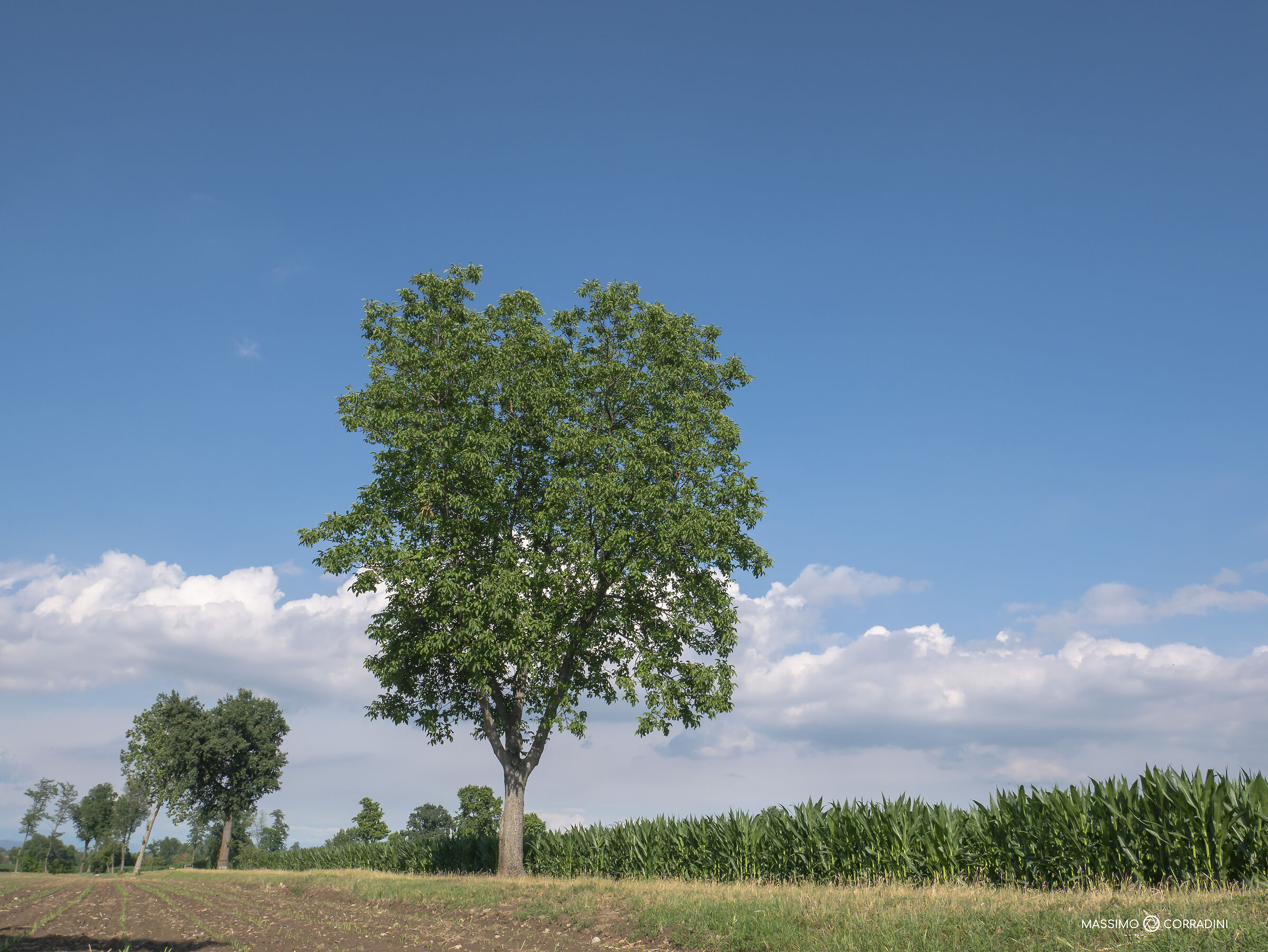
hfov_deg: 56.8
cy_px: 476
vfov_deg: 44.2
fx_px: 1173
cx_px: 634
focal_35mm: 32
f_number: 8
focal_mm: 16
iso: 200
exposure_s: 1/500
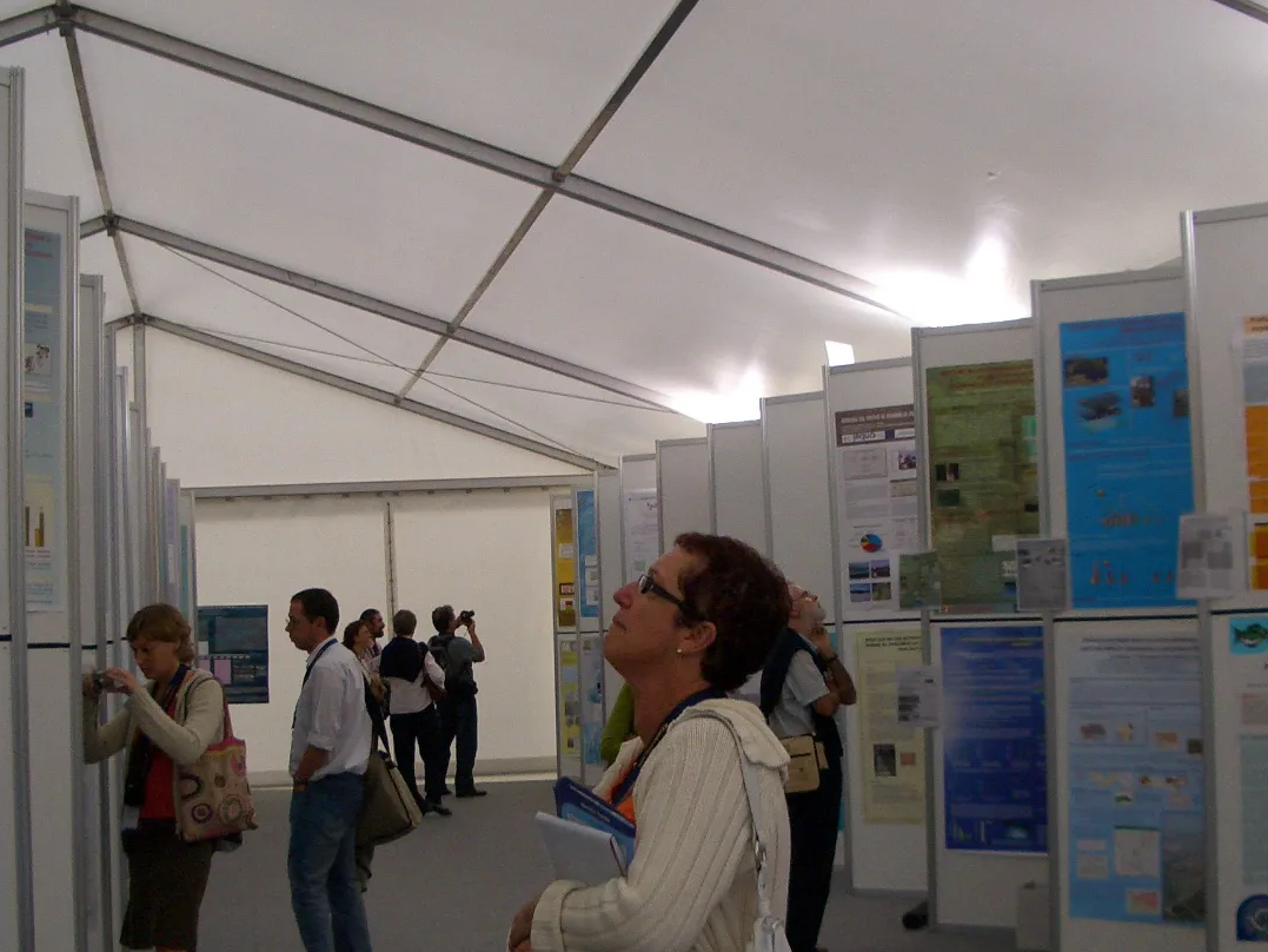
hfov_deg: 36.7
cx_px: 539
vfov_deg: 28.0
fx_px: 1905
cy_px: 557
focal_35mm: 52
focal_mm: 5.8
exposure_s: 1/100
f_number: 2.6
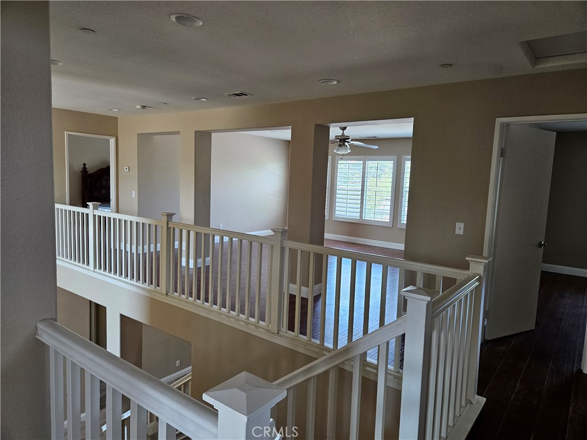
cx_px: 294
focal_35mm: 23
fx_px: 390
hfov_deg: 73.9
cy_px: 220
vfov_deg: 58.9
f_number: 1.8
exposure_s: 1/120
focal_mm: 5.4
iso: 160
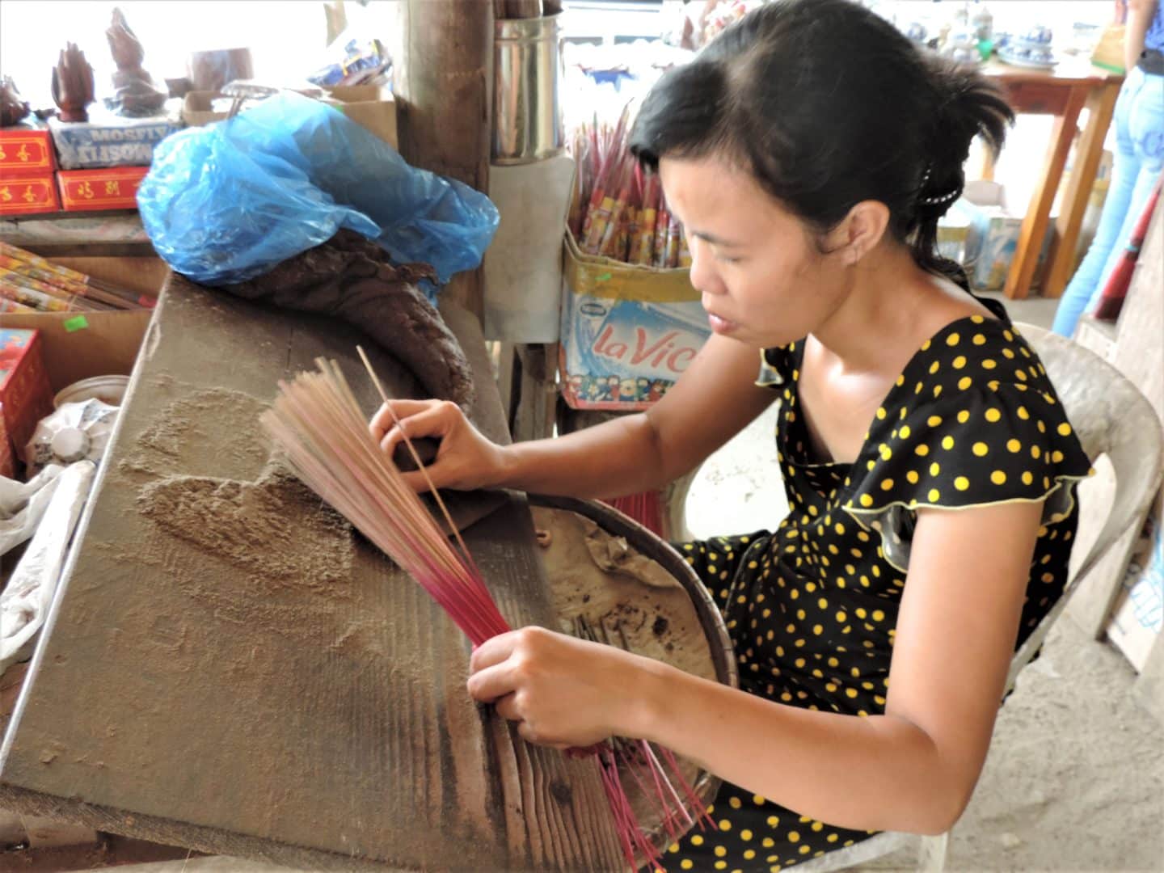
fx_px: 1110
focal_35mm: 33
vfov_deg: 42.9
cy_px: 436
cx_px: 582
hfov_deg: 55.4
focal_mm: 5.8
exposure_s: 1/30
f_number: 3.2
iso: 400
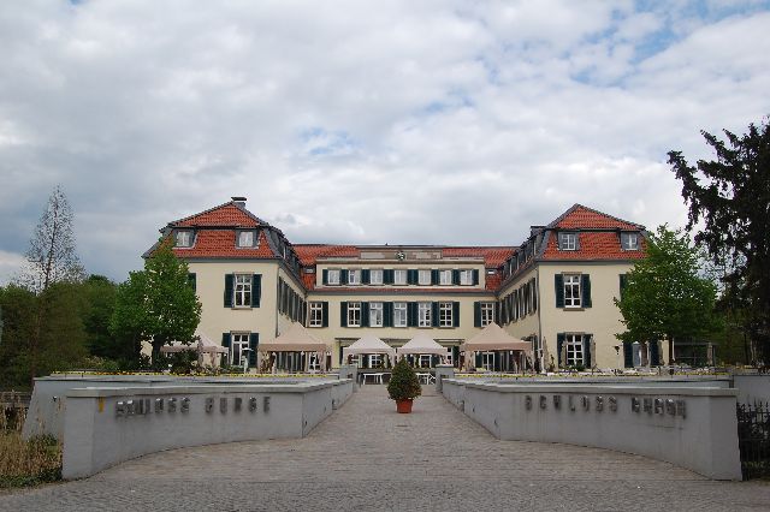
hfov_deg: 67.4
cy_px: 256
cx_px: 385
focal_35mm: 27
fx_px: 577
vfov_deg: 47.9
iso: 200
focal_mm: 18
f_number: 10
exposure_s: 1/250
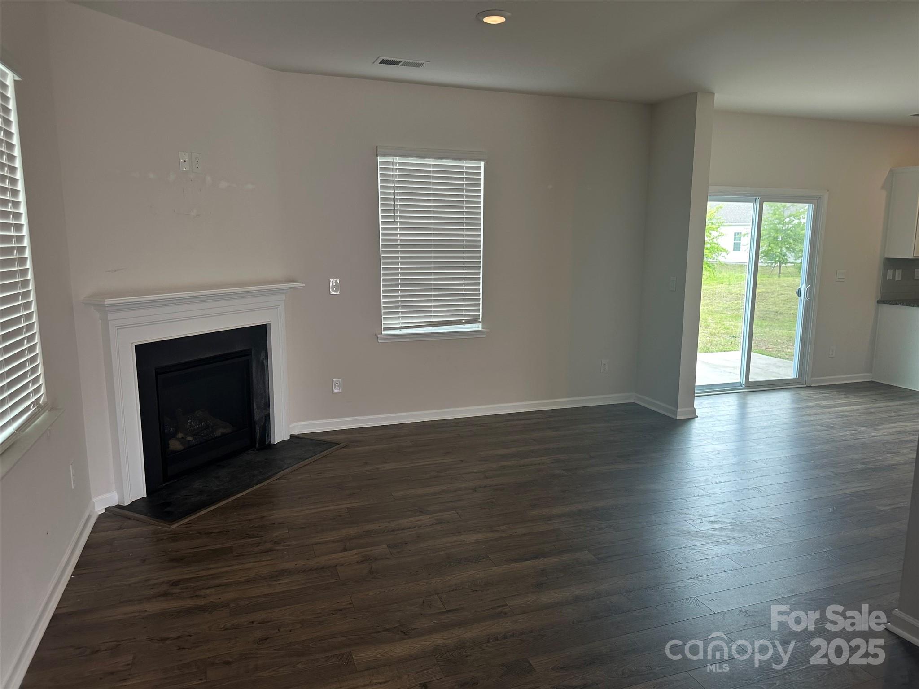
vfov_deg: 56.8
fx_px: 637
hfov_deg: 71.6
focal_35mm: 24
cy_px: 344
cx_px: 460
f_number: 1.78
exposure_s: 1/120
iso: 125
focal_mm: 6.86
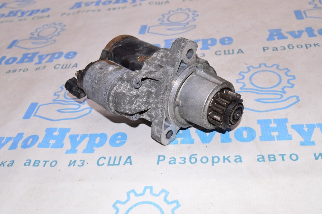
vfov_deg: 34.2
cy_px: 107
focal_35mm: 39
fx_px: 349
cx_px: 161
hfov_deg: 49.6
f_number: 8
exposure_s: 1/200
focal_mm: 26
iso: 1600
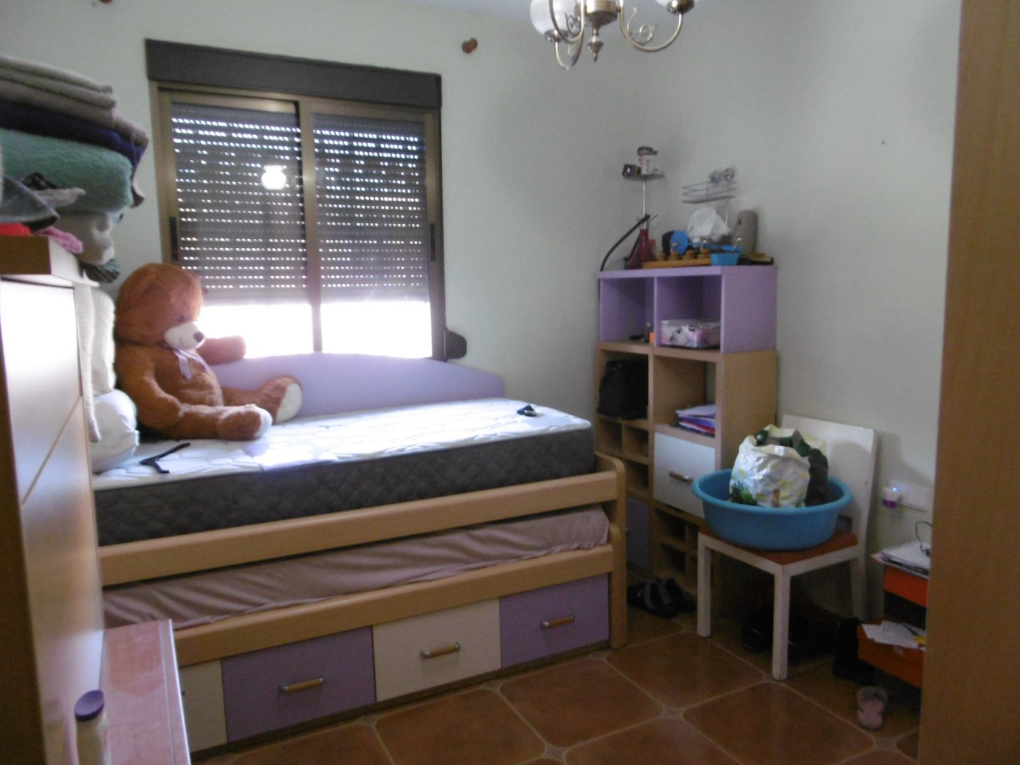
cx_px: 517
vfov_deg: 54.9
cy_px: 391
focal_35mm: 25
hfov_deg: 69.4
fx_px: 737
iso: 400
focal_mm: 4.3
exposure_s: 1/10
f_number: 3.1
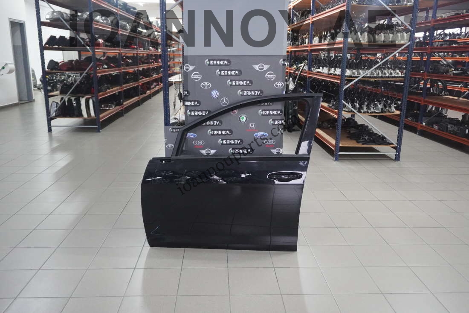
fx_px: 391
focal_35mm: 30
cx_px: 234
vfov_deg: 43.6
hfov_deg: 61.9
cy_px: 156
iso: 4000
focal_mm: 20
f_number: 4
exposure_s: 1/160
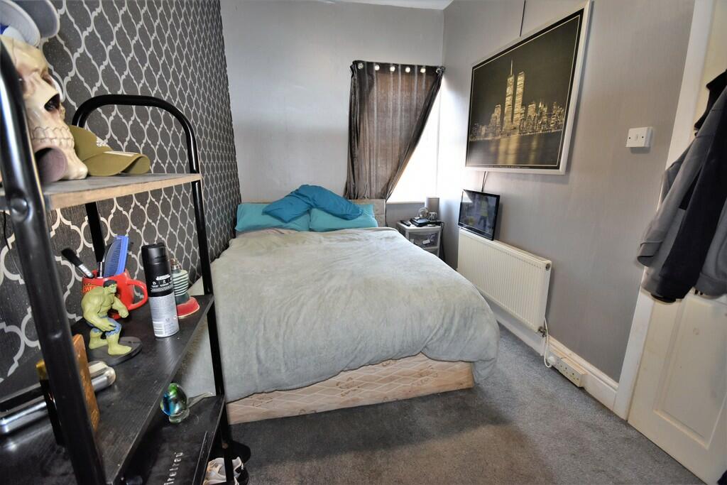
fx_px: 303
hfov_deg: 100.4
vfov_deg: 77.3
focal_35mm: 15
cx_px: 364
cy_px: 242
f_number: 4.5
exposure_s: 1/80
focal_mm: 10
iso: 800
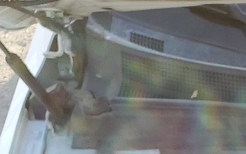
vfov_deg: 9.8
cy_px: 335
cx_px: 477
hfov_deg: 14.5
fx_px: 818
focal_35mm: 122
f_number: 1.5
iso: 50
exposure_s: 1/500
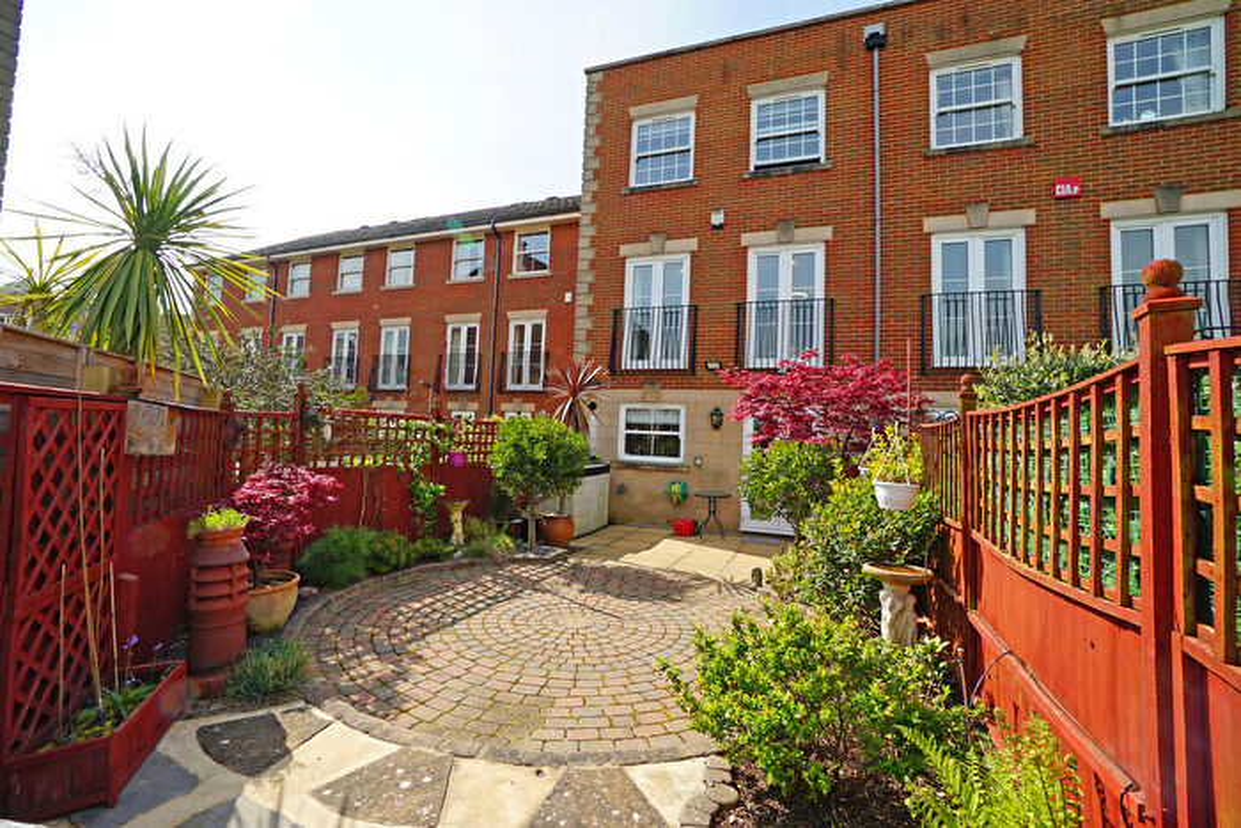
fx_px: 517
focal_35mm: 15
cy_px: 414
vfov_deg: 77.4
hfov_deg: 100.4
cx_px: 620
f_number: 11
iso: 100
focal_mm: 10
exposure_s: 1/100
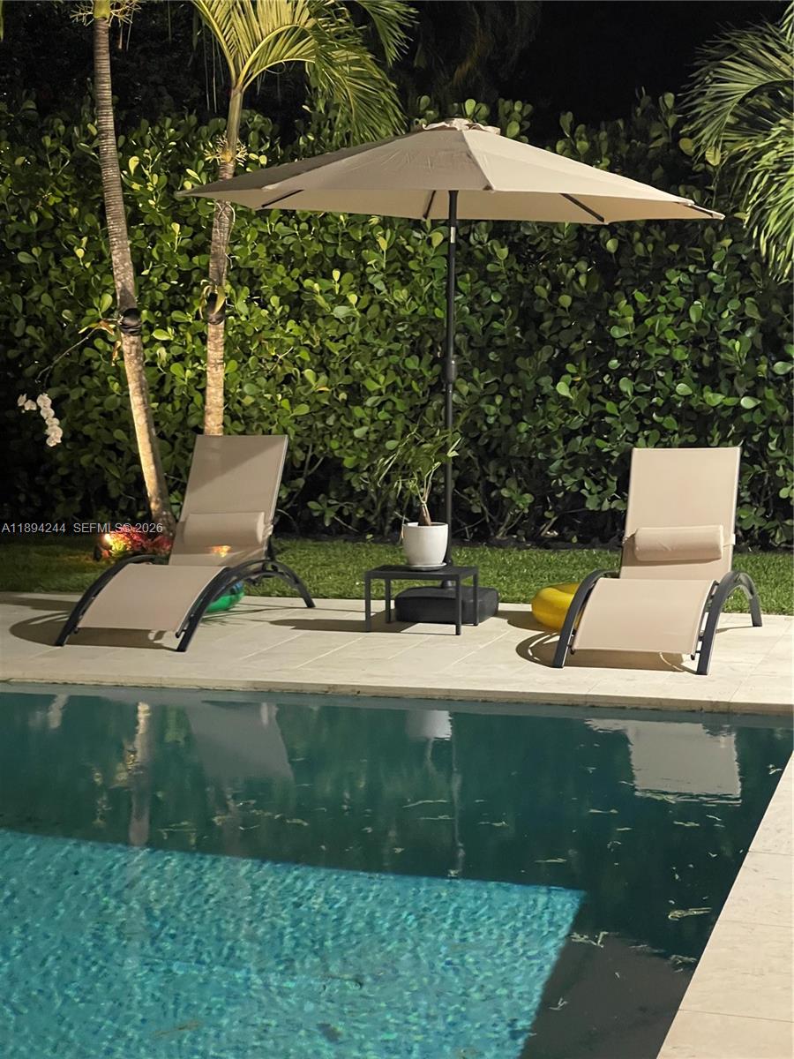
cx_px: 397
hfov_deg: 22.9
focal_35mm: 64
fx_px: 1957
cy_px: 530
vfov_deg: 30.3
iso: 1250
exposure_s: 1/30
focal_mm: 7.5
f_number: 2.2
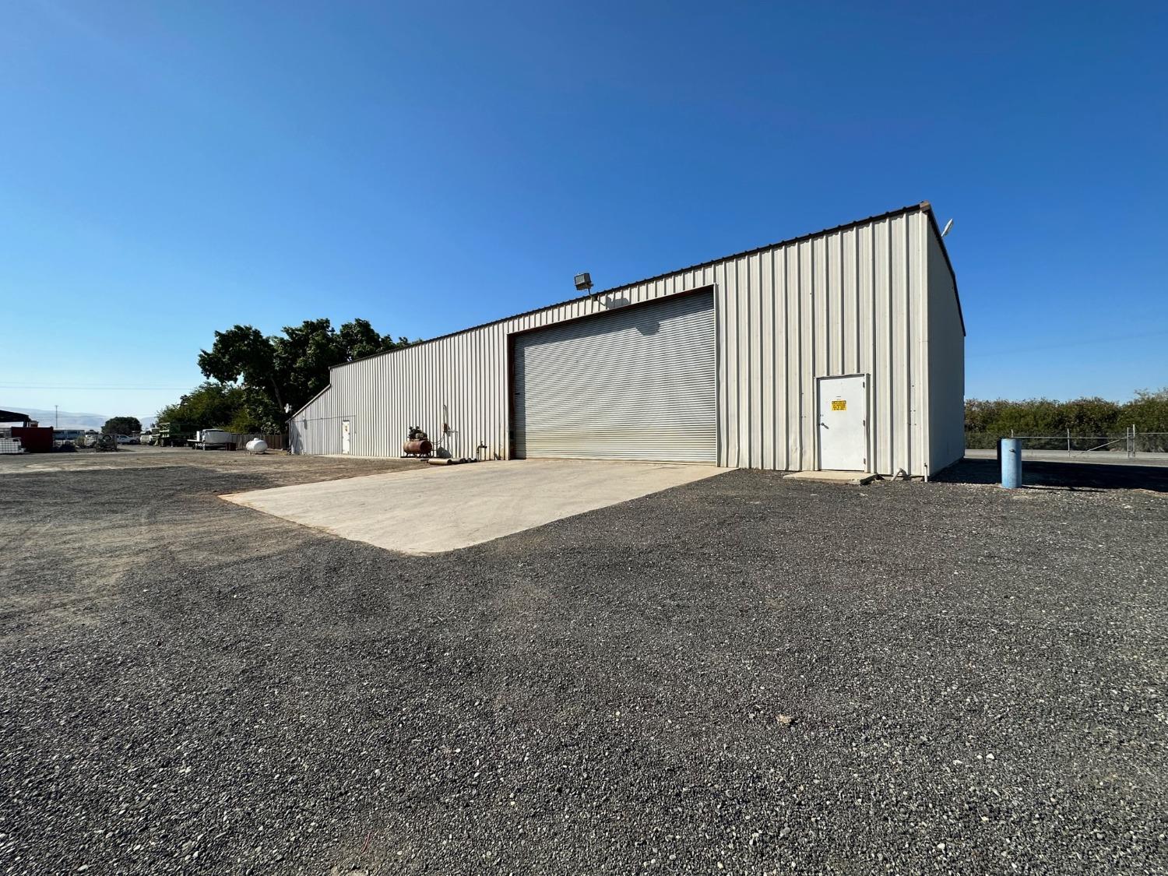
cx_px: 584
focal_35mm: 14
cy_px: 438
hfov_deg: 102.1
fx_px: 472
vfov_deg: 85.7
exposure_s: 1/3610
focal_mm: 2.22
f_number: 2.2
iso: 50
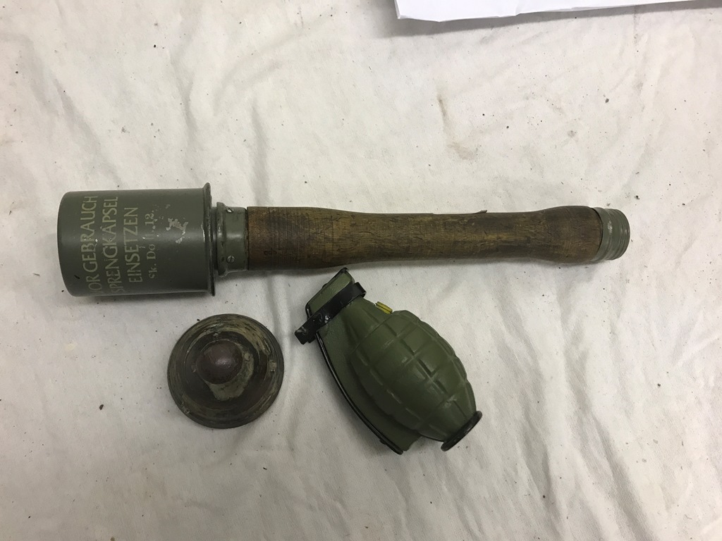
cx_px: 361
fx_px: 584
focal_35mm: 28
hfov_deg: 63.4
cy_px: 270
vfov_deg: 49.7
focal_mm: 3.99
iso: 40
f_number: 1.8
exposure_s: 1/33
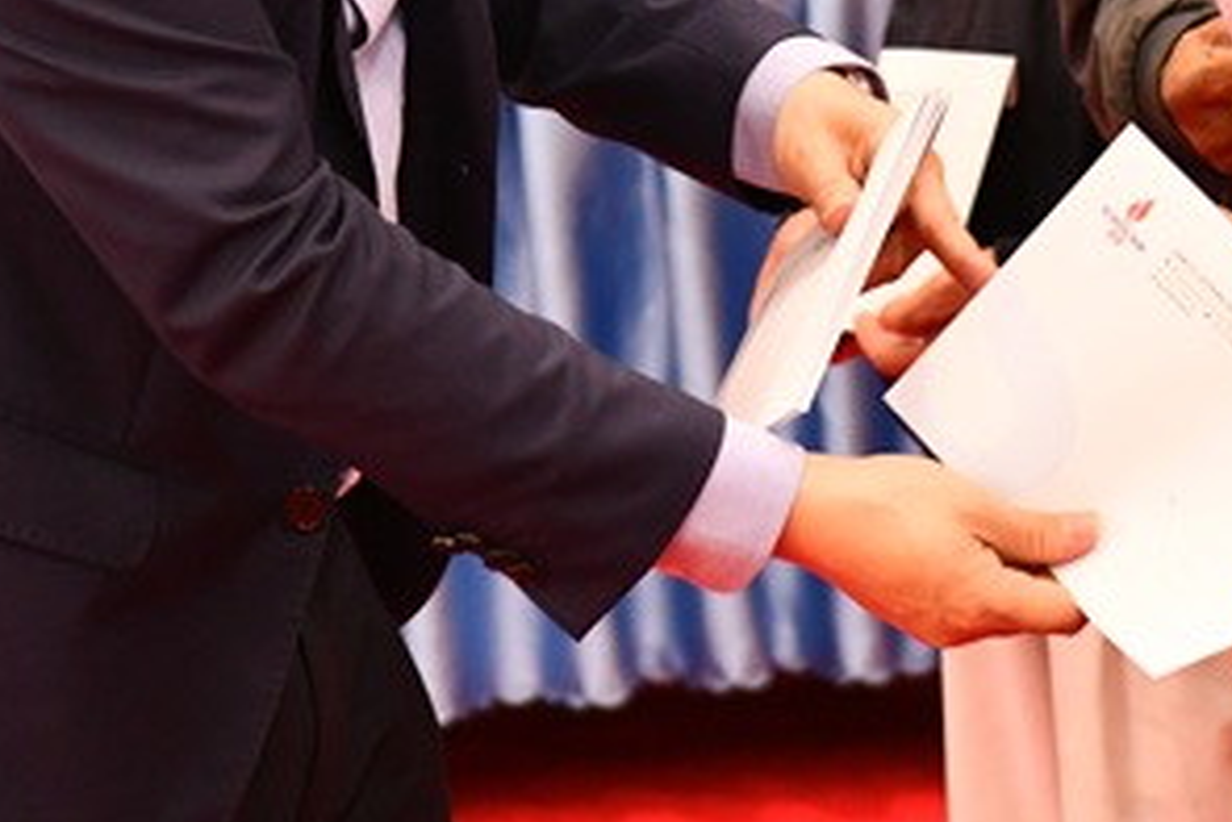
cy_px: -396
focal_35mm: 183
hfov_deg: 11.2
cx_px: 827
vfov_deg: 7.4
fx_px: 6265
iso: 1600
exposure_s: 1/80
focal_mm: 60
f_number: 4.5
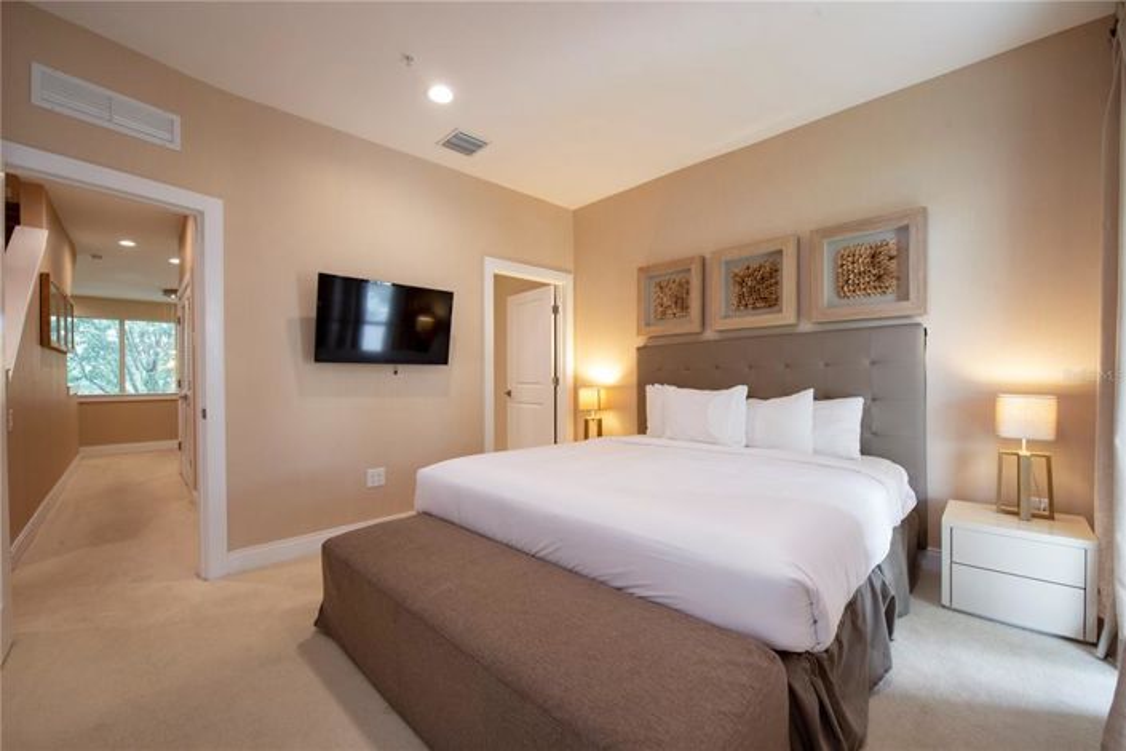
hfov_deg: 104.3
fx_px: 438
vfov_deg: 81.2
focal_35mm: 14
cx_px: 563
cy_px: 376
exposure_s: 1/6
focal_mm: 14
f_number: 10
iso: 500
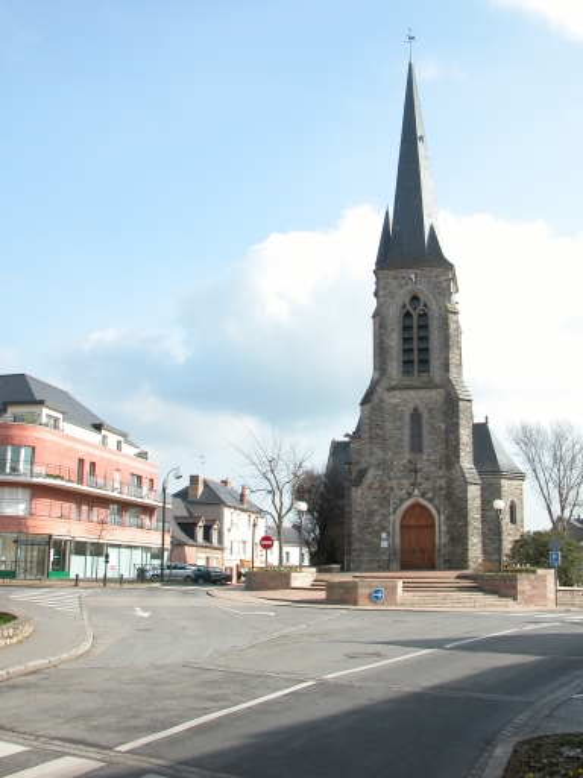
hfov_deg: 40.7
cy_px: 389
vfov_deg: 52.6
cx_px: 292
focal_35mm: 35
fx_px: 786
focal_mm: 8.9
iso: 100
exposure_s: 1/181
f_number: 6.3
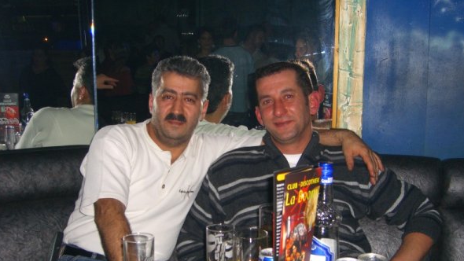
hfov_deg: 40.6
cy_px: 163
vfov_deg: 23.4
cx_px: 234
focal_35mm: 51
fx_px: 628
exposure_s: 1/60
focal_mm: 9.5
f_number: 3.1
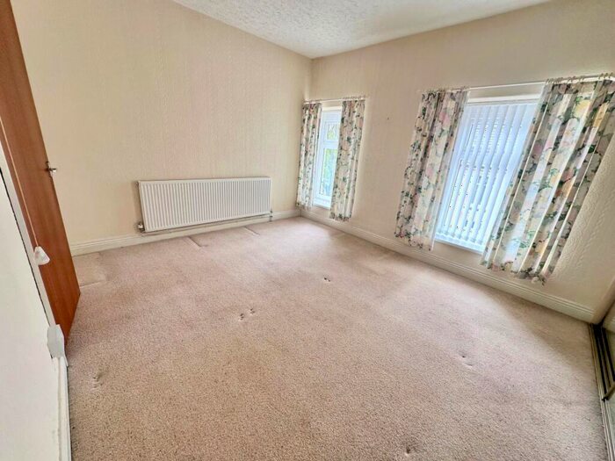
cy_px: 230
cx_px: 308
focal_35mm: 14
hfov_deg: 102.1
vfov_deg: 85.7
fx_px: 249
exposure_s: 1/100
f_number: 2.2
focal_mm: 2.22
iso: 100
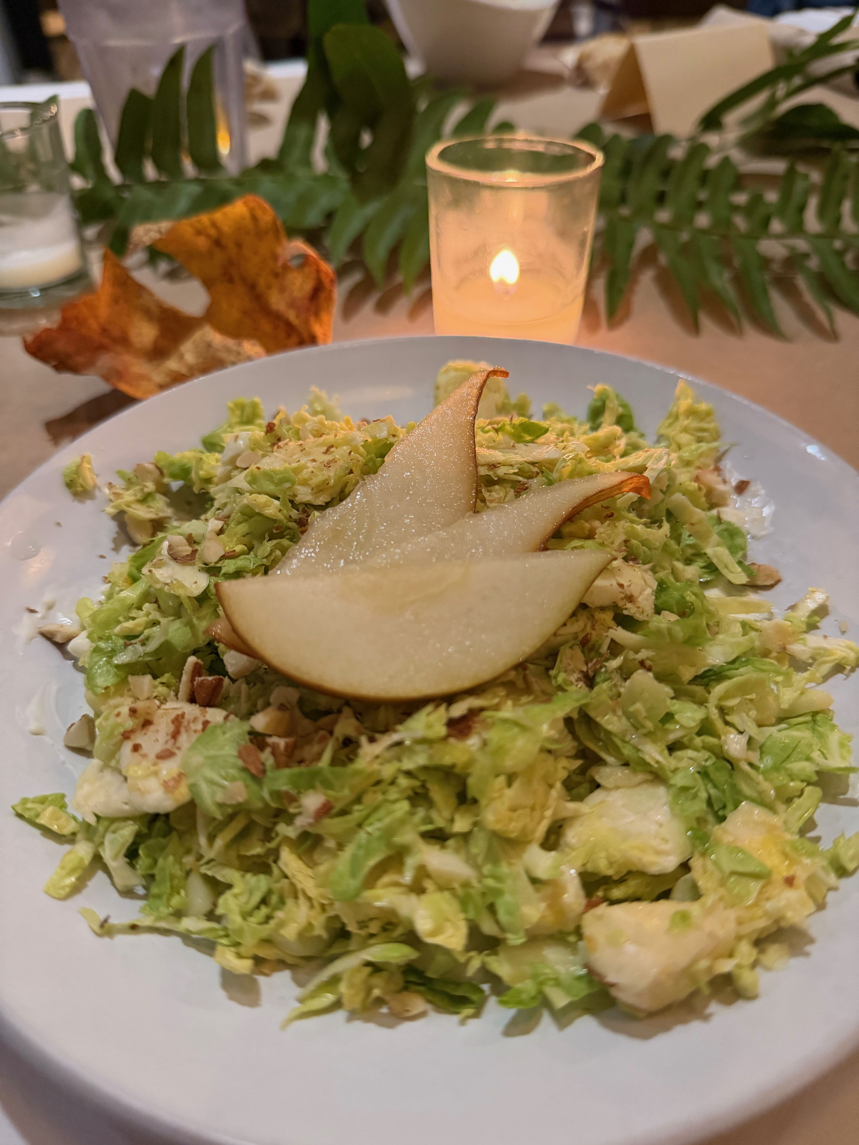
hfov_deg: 56.8
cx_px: 430
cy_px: 572
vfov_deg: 71.6
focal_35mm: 24
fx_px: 794
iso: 800
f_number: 1.78
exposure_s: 1/60
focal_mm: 6.76
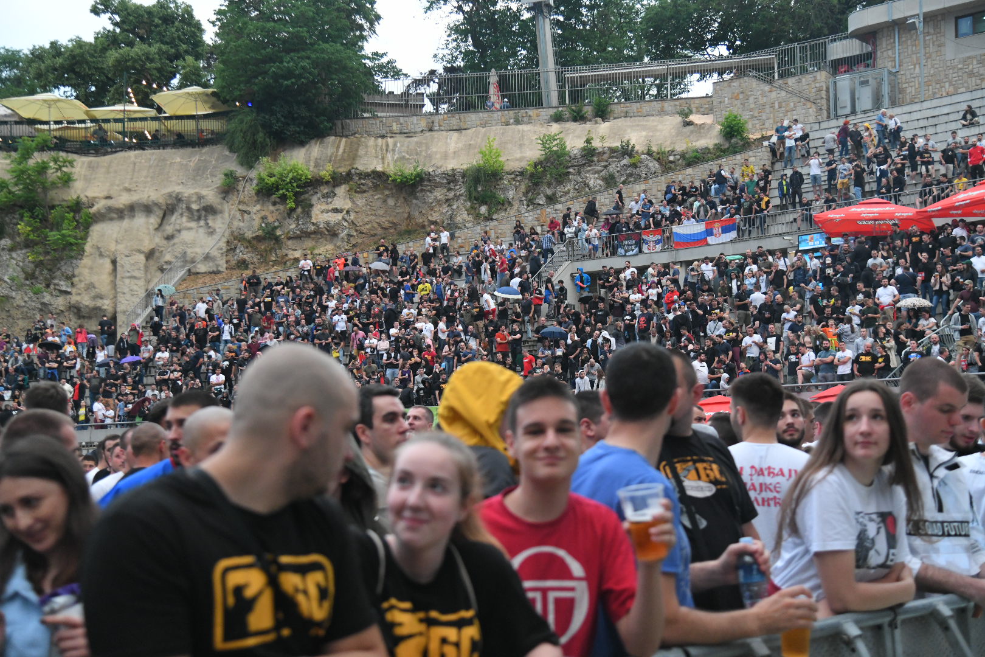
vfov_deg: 28.1
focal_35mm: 48
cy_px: 328
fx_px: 1313
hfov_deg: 41.1
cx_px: 492
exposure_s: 1/640
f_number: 4
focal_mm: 48
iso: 4000
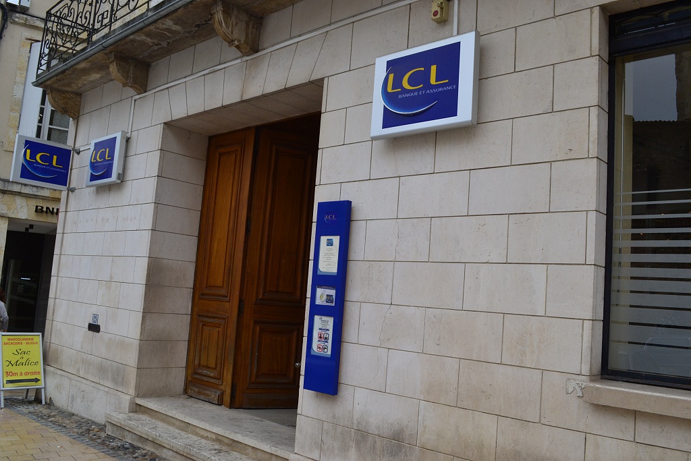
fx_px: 576
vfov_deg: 43.6
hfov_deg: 61.9
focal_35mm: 30
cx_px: 346
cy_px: 230
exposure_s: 1/250
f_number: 10
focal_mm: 20
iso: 400
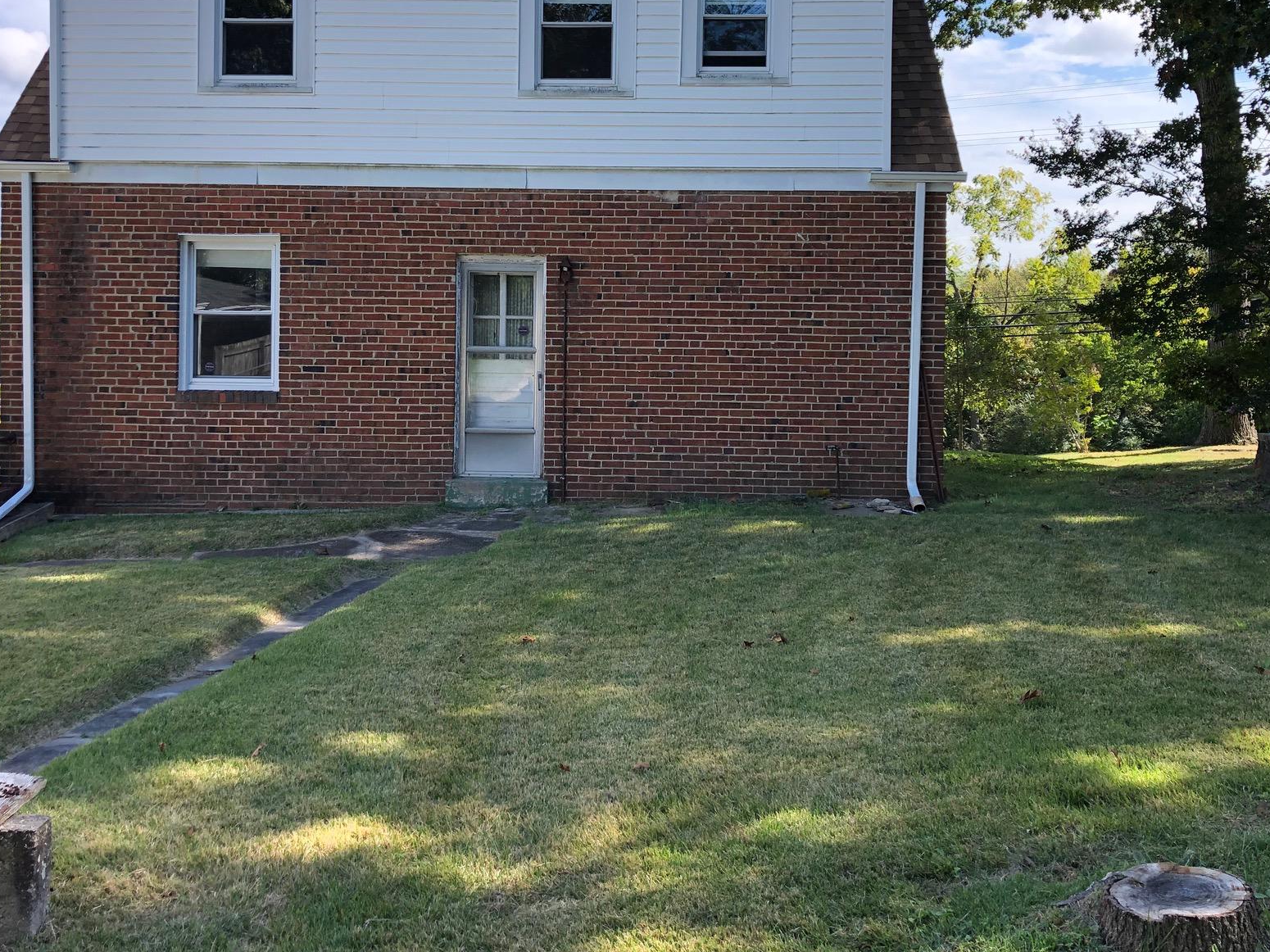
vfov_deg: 38.3
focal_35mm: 37
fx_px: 1357
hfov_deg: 50.1
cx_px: 610
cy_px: 324
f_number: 1.8
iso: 20
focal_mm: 3.99
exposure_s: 1/505
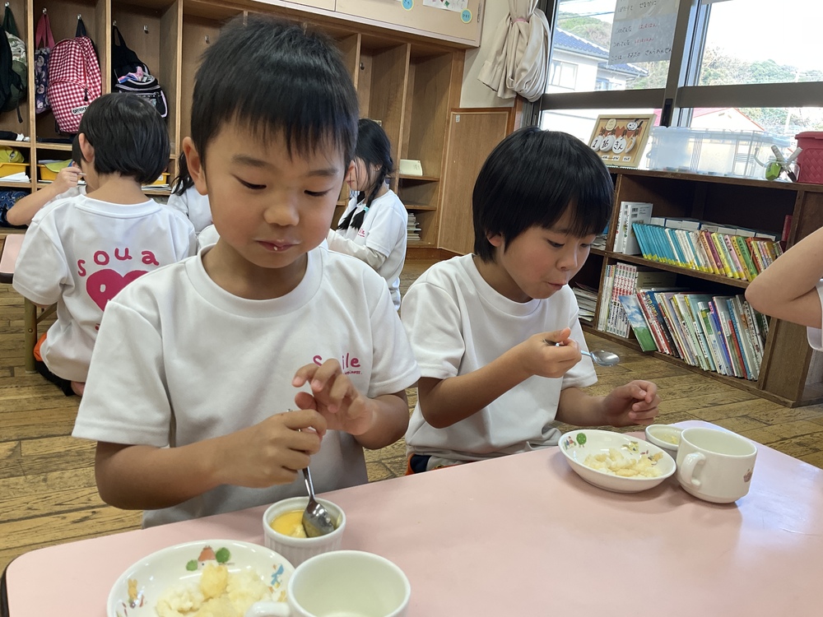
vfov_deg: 48.2
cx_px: 412
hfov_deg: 61.7
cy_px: 308
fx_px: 689
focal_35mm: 29
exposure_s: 1/60
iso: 40
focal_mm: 3
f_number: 1.8
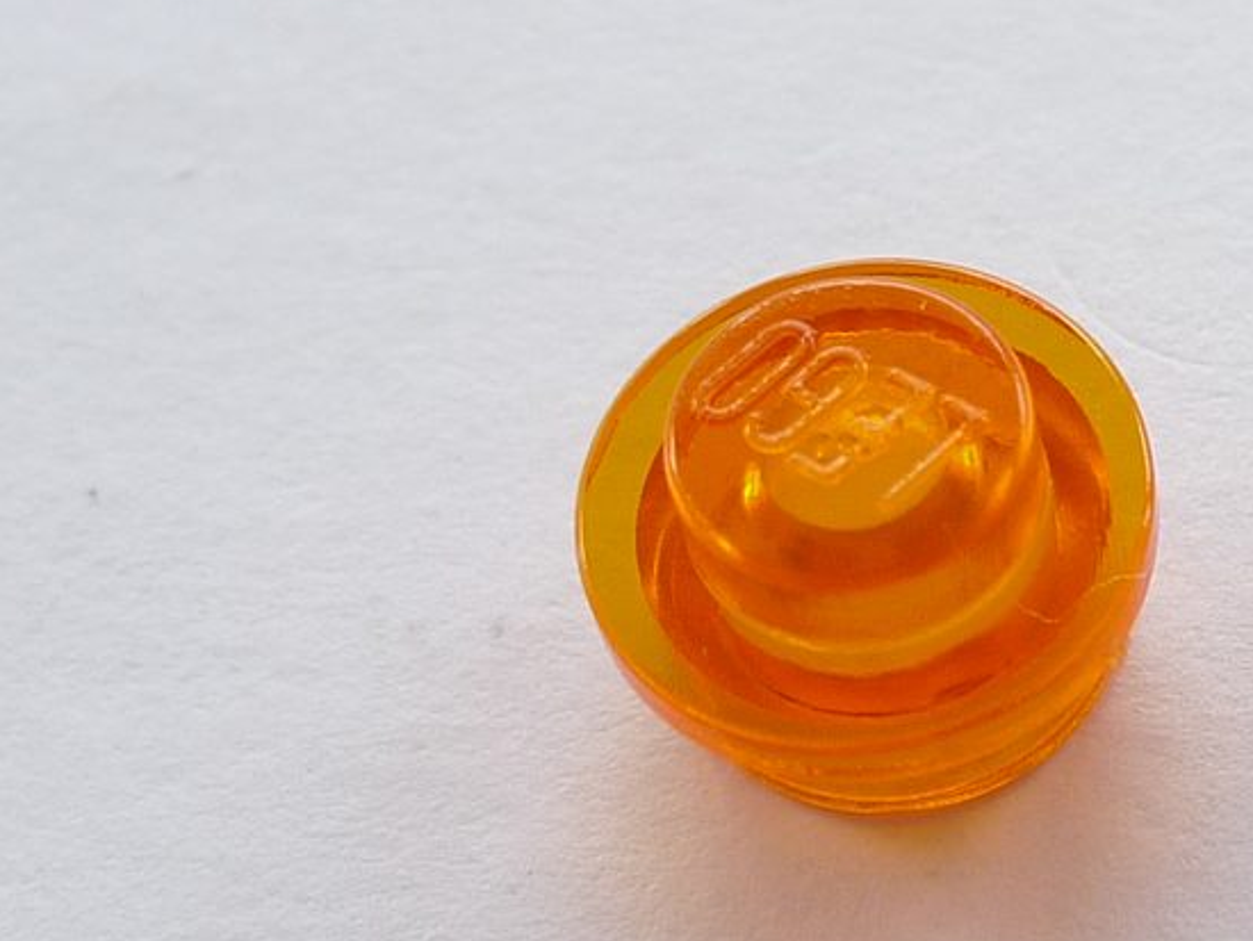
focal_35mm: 116
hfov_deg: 16.4
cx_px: 1438
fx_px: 4201
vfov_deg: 12.8
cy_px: 501
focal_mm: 7.4
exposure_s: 1/20
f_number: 4
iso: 80
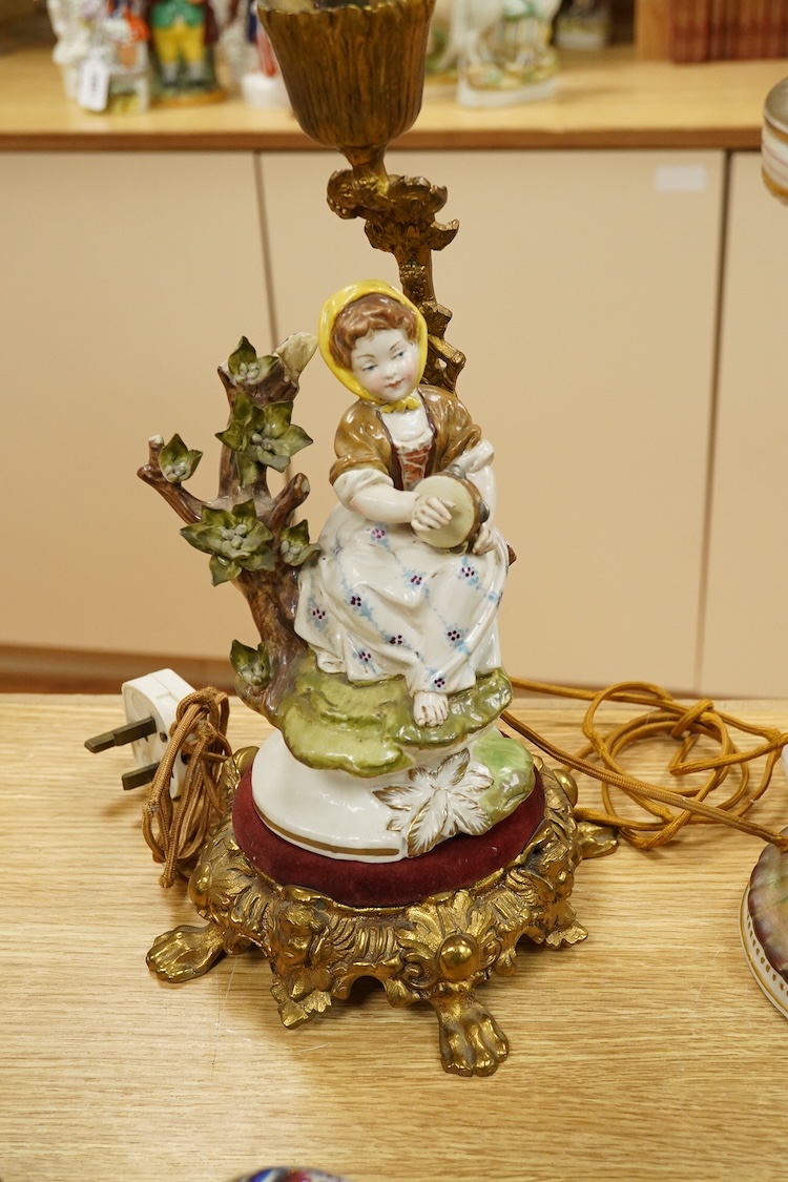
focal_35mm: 45
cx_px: 394
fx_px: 1477
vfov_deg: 43.6
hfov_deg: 29.9
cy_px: 591
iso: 2500
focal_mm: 30
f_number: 9
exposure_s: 1/160
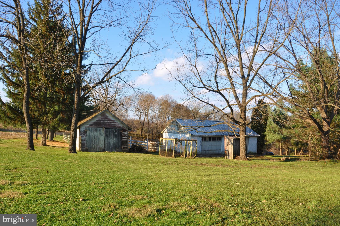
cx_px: 170
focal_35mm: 27
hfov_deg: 67.4
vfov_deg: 47.8
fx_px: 255
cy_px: 113
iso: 200
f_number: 7.1
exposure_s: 1/200
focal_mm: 18
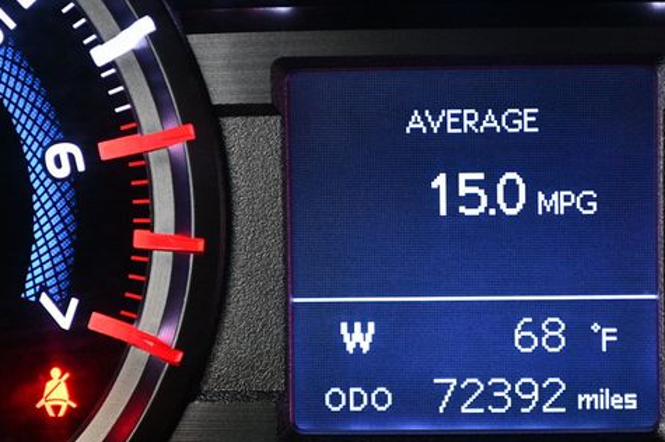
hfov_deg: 21.0
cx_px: 444
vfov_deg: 14.1
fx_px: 1791
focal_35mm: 97
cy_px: 229
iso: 3200
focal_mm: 48
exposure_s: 1/80
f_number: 5.3
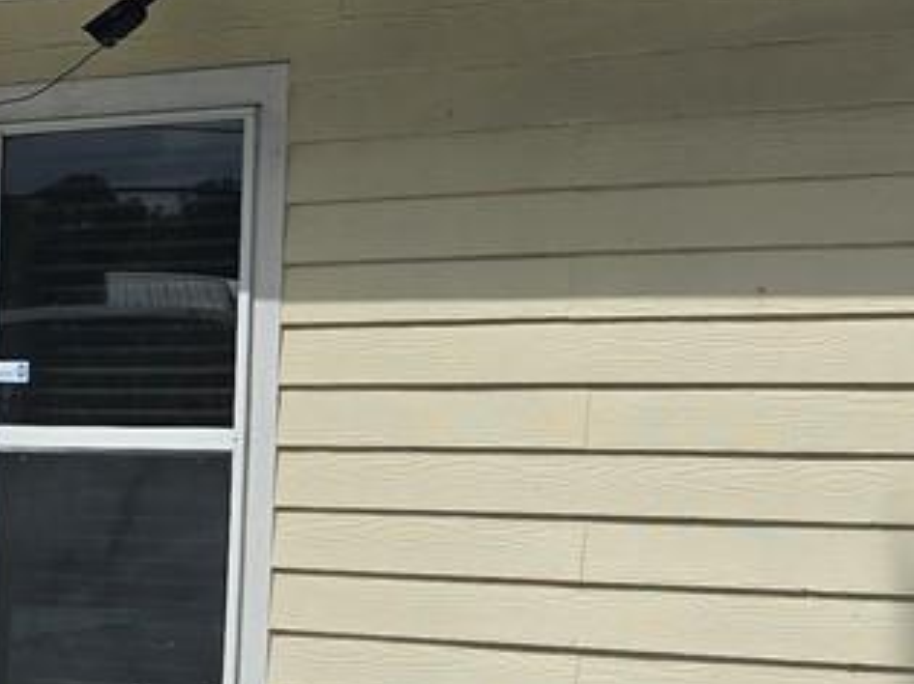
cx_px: 1404
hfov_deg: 15.4
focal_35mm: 117
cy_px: 377
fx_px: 3088
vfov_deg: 12.7
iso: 12
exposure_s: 1/1839
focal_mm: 6.3
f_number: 1.7
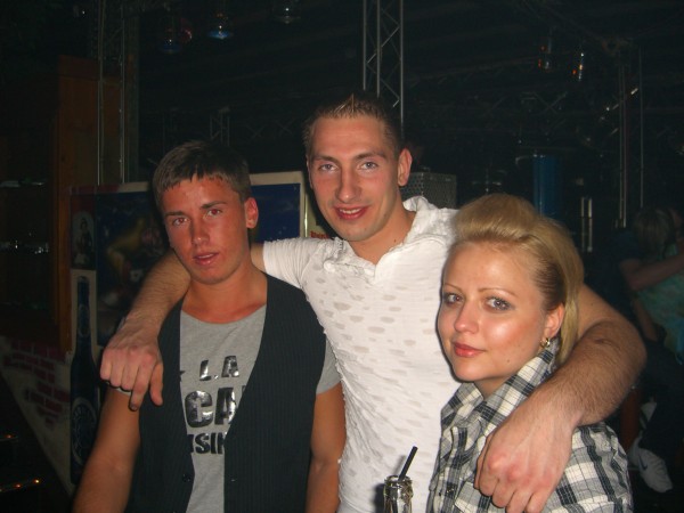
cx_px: 342
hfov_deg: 49.0
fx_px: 751
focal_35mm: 38
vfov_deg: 37.7
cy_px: 256
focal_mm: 7.9
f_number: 2.8
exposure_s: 1/60
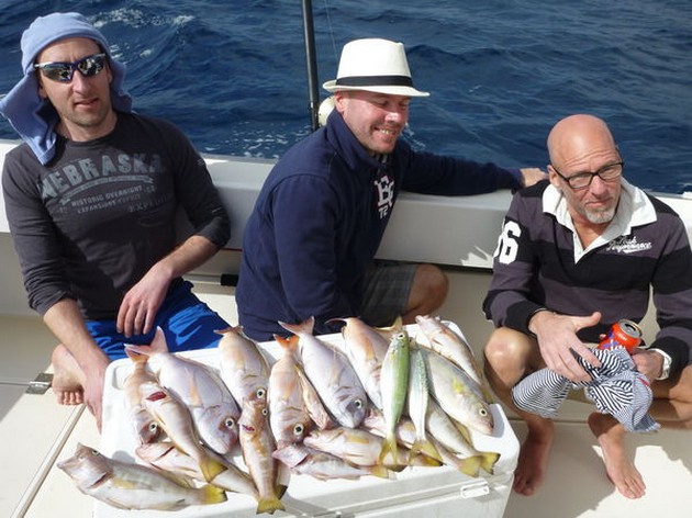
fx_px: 560
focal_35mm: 28
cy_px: 259
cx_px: 346
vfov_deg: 49.7
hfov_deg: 63.5
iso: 100
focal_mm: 4.9
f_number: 10
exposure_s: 1/160
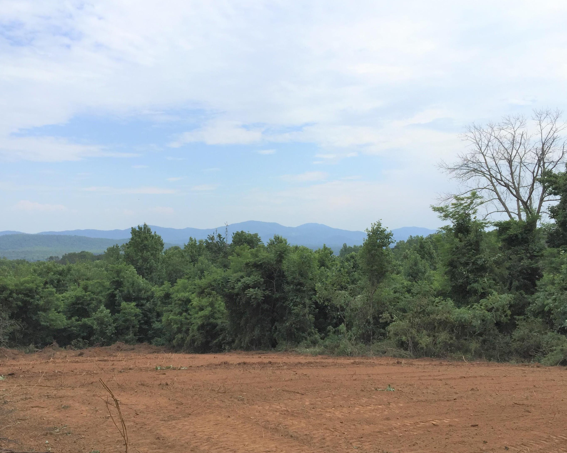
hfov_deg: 55.6
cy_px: 228
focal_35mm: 32
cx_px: 266
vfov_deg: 45.8
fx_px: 537
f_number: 2.2
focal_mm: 4.15
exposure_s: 1/2825
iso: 32
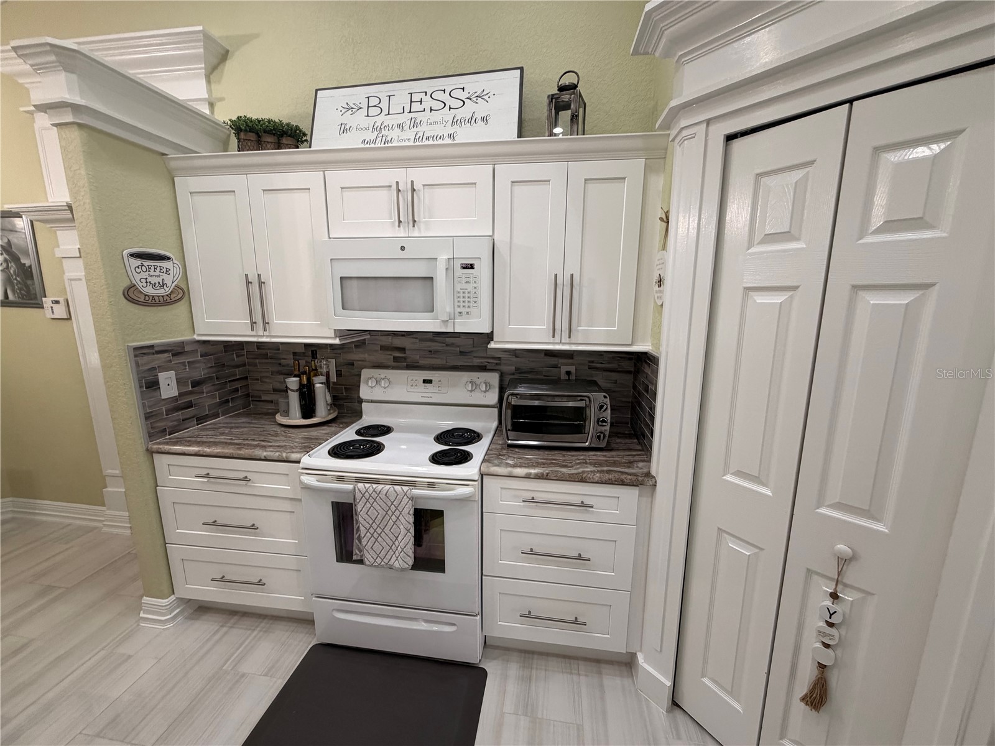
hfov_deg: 102.1
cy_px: 373
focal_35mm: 14
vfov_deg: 85.7
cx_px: 498
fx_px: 402
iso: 200
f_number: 2.2
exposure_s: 1/120
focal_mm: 2.22
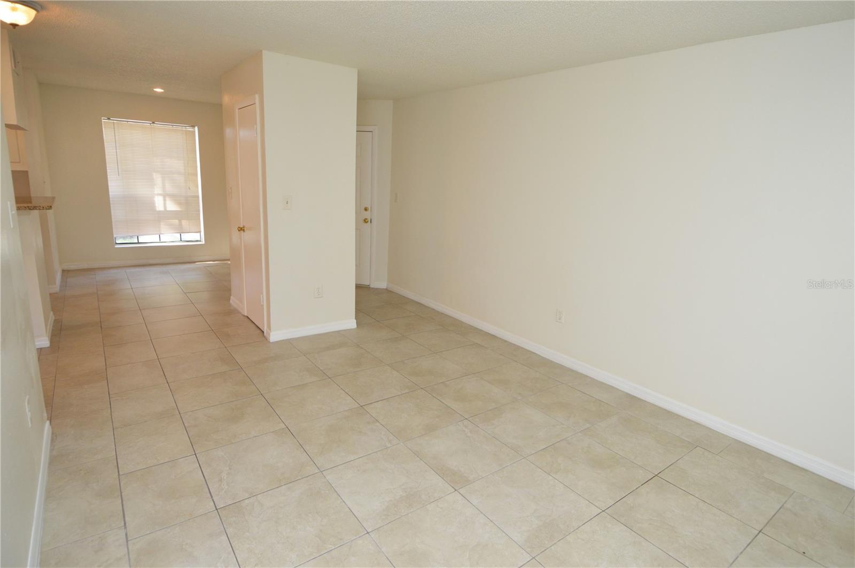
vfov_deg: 67.3
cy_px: 284
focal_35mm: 18
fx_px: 427
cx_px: 428
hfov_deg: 90.1
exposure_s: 1/60
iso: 640
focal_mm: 12
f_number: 4
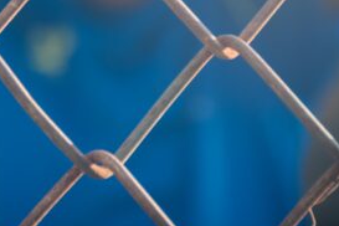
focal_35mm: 279
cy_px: -61
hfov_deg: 7.4
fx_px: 2627
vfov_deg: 4.9
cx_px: 73
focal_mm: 66
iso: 200
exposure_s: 1/200
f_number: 5
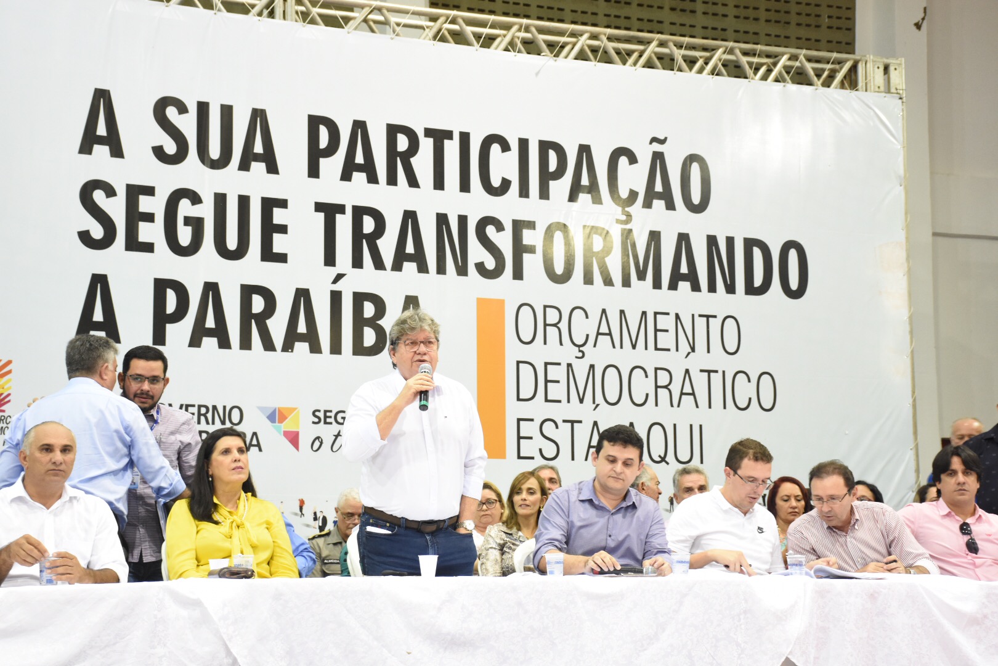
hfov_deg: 31.9
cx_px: 499
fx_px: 1746
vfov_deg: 21.6
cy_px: 333
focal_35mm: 63
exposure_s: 1/60
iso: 1600
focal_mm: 42
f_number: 5.6
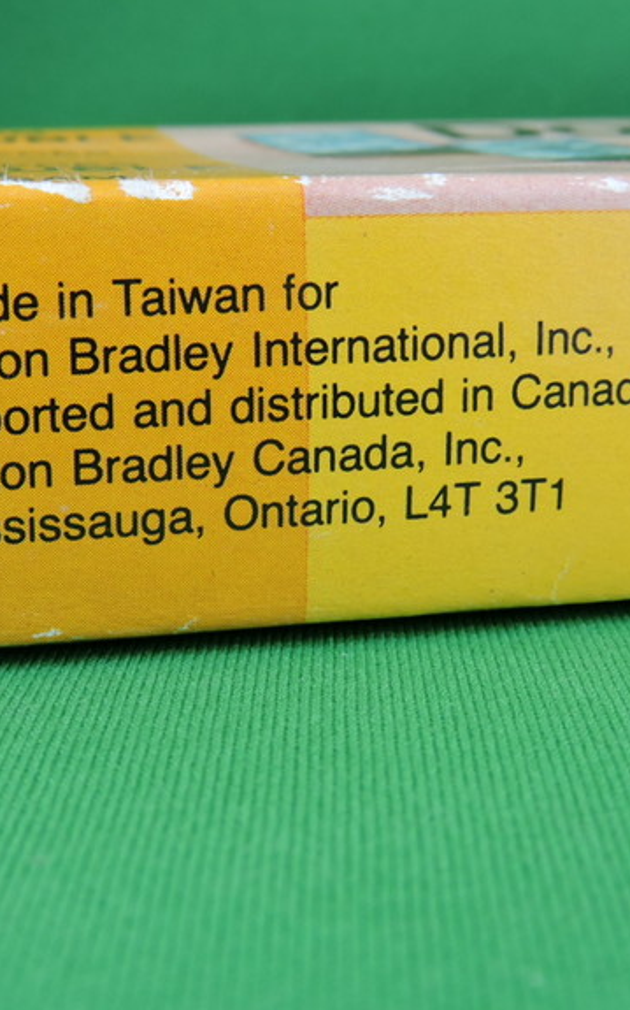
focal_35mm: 57
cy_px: 508
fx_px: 1567
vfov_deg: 35.7
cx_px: 197
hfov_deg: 22.6
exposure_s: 1/125
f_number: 3.8
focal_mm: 7.2
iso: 560
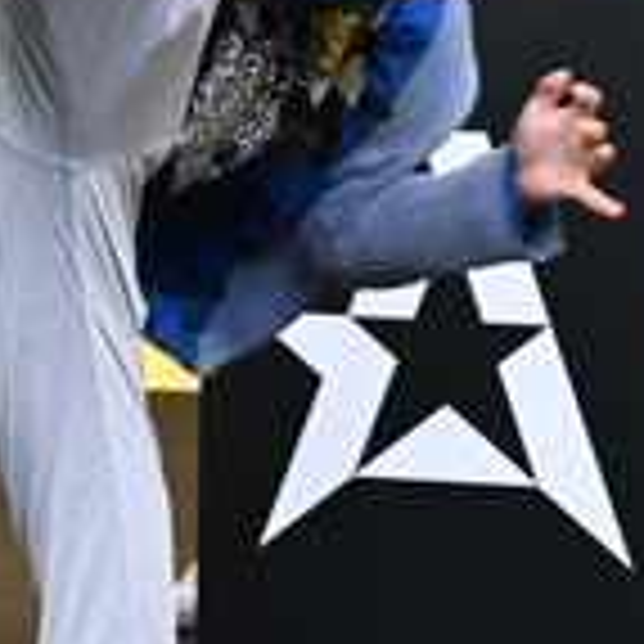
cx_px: 95
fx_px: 4904
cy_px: 176
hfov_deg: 7.5
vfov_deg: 7.5
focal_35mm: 233
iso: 2500
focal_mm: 57
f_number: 4.5
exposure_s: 1/250
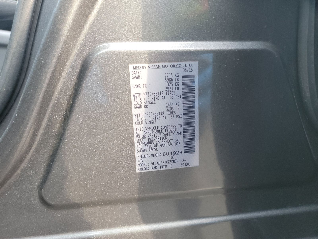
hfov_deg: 71.6
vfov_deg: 56.8
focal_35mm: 24
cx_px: 159
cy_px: 120
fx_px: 220
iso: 559
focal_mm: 6.7
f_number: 1.8
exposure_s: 1/59
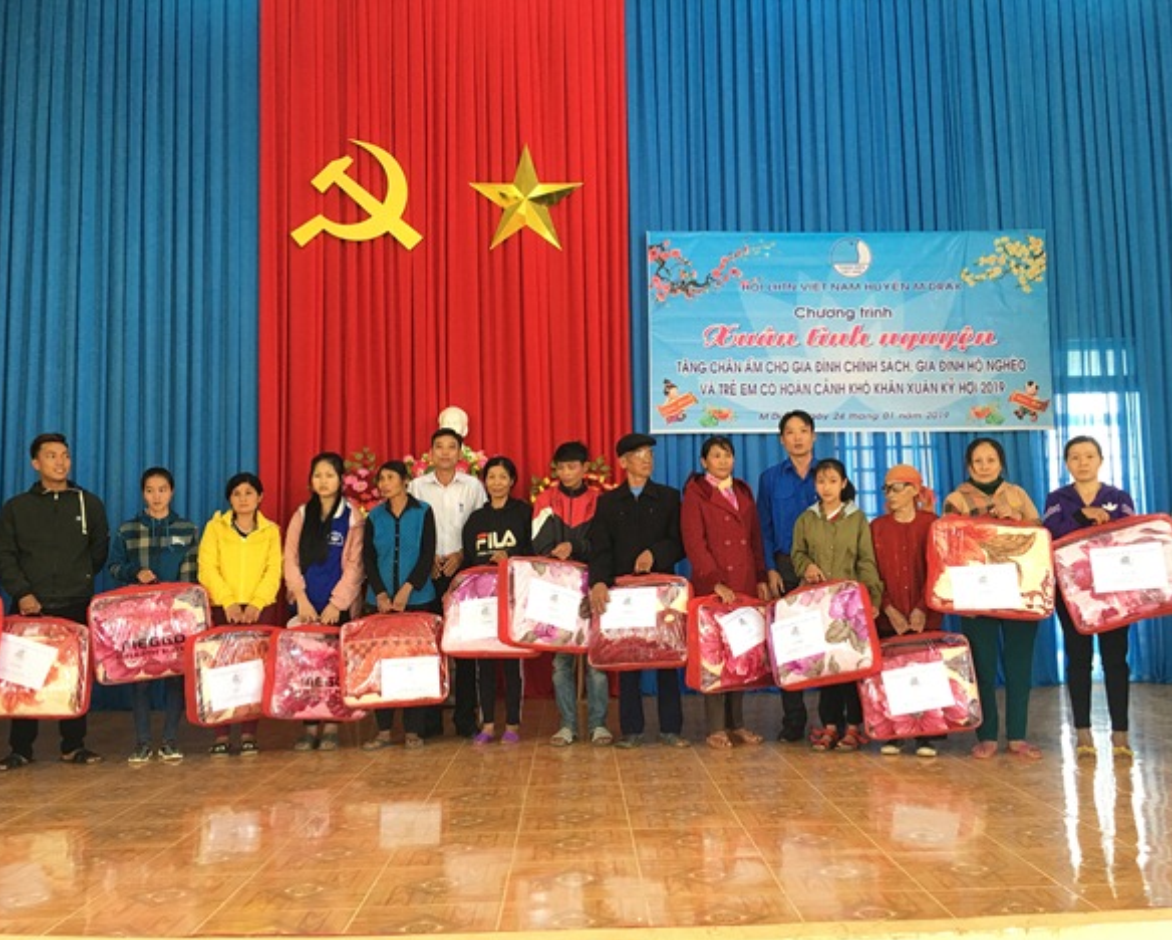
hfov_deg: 57.1
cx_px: 628
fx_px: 1076
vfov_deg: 47.2
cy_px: 478
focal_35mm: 31
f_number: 2.2
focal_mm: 4.15
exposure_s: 1/33
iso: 50
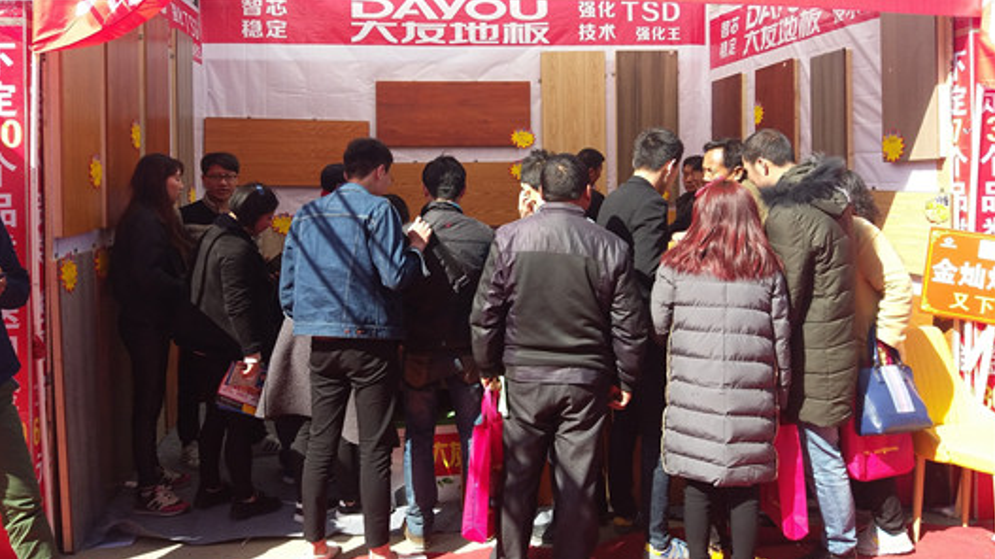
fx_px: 818
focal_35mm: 31
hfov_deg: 62.6
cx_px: 473
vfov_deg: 37.4
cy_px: 195
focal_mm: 3.7
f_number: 1.9
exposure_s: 1/397
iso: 40
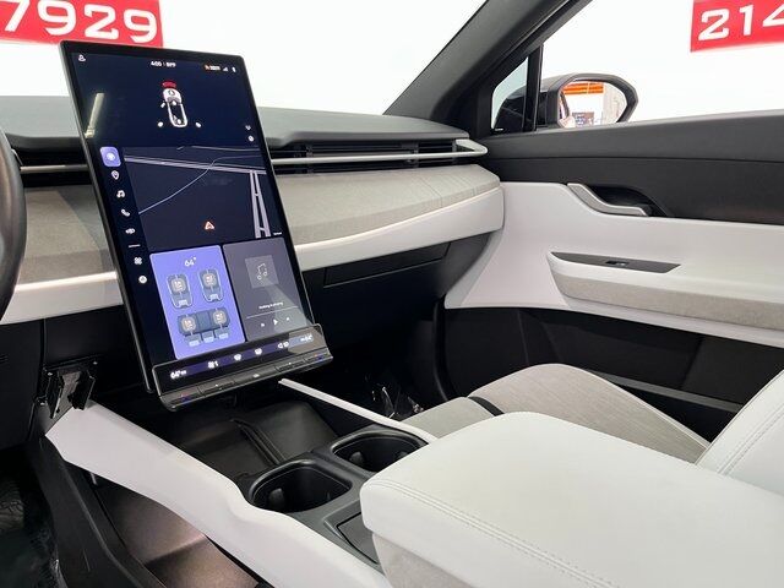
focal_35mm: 26
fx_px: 589
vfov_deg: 53.1
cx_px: 392
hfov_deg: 67.3
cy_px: 294
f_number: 1.6
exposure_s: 1/60
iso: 400
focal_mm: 5.1
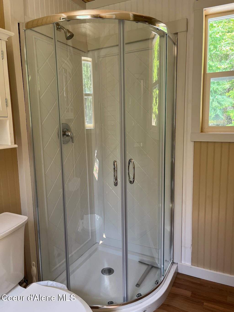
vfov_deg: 67.3
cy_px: 156
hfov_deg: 53.0
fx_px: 234
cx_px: 117
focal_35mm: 26
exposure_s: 1/122
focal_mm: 5.1
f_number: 1.6
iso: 100
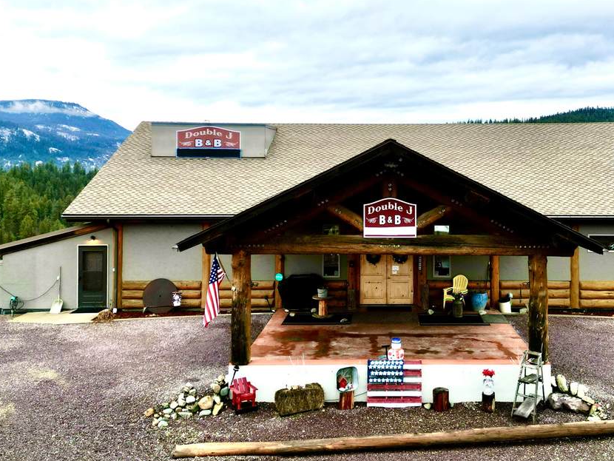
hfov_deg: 49.7
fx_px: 656
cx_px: 382
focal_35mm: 37
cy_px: 161
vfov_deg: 38.3
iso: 100
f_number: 1.7
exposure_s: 1/320
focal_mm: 6.72
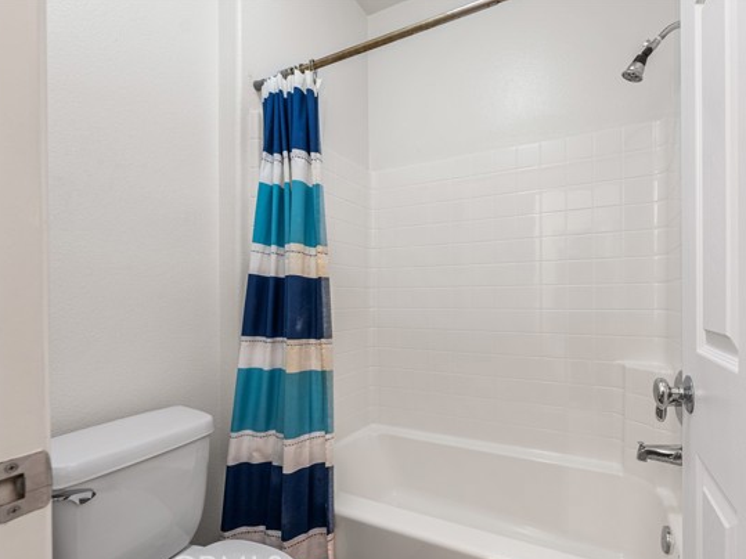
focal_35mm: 16
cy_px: 293
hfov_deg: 93.9
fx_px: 345
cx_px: 425
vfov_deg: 78.0
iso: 320
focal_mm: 14
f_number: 7.1
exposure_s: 1/2.5
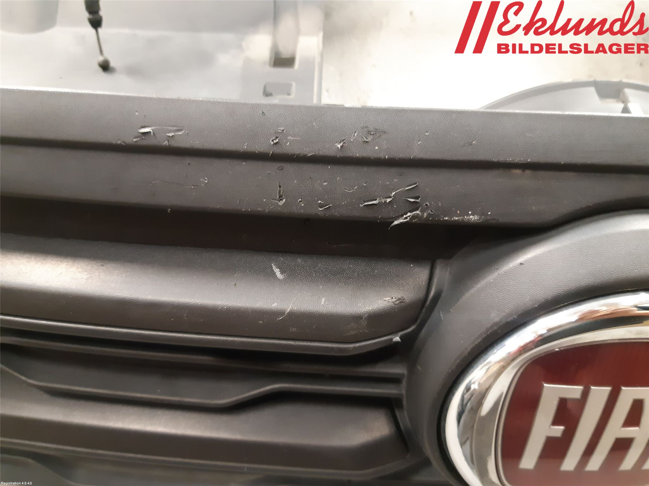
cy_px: 243
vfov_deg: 53.1
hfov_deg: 67.3
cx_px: 324
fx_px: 487
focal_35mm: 26
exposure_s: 1/25
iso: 500
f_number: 1.7
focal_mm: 3.93
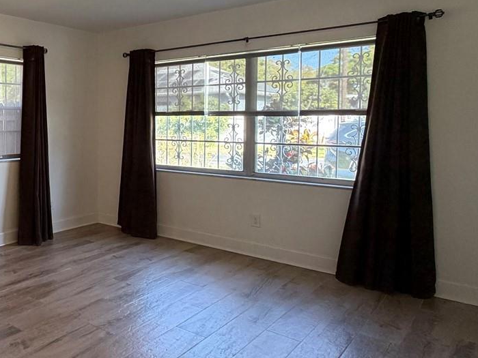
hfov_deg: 47.7
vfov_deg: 43.8
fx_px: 442
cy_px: 134
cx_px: 7
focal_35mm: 32
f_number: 2.2
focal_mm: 2.22
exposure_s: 1/60
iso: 250
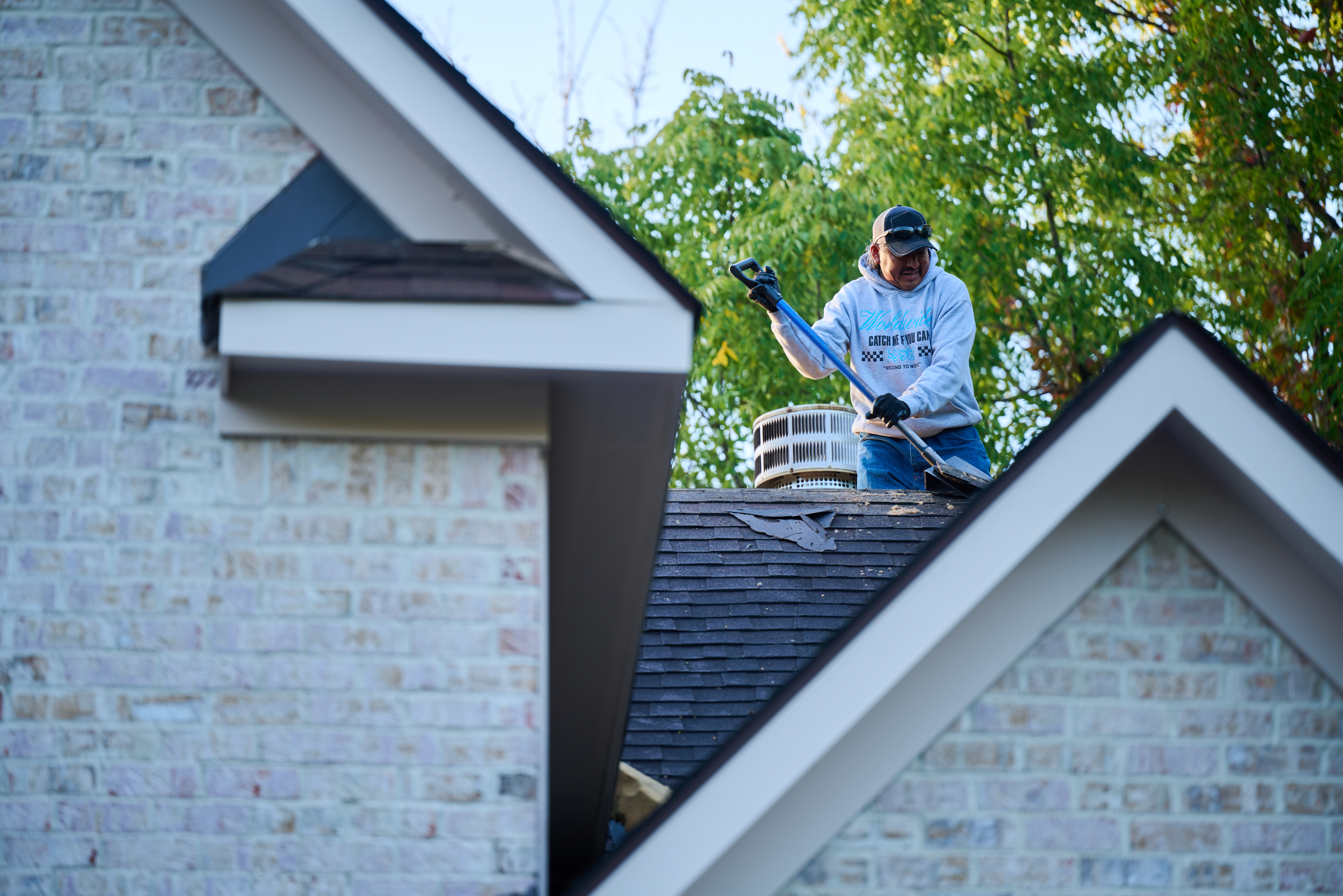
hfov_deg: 10.3
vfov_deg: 6.9
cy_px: 448
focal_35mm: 200
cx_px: 672
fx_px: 7461
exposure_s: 1/125
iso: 64
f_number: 2.8
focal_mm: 200
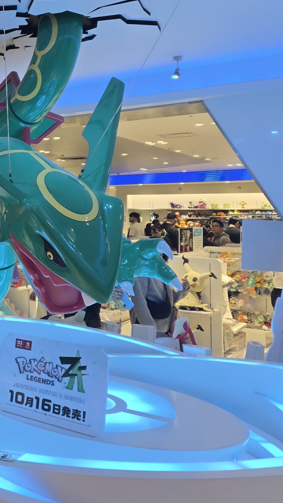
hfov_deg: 25.2
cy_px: 200
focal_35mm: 42
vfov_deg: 48.1
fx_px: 560
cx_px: -66
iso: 40
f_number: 1.8
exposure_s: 1/120
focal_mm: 5.4
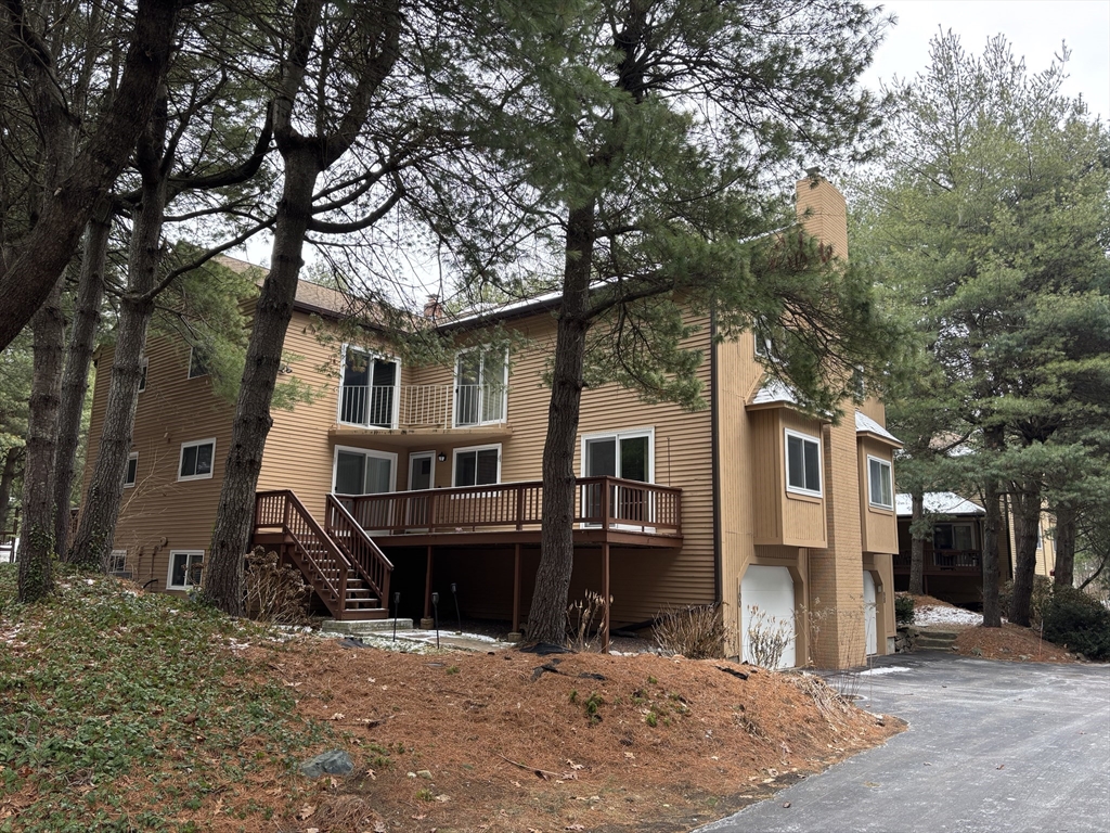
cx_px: 555
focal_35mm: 26
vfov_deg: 53.1
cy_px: 416
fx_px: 834
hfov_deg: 67.3
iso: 64
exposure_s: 1/162
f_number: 1.6
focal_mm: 5.96
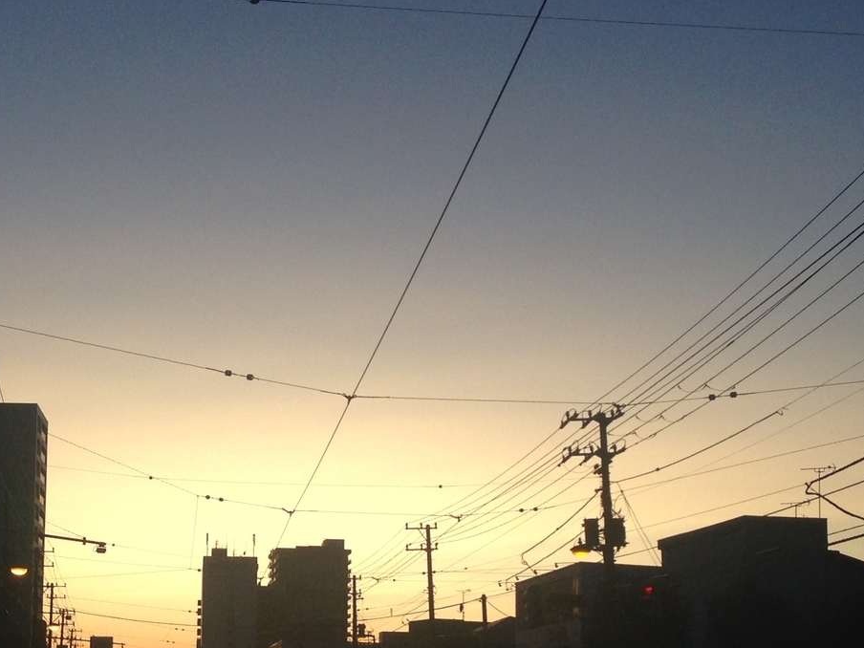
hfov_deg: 26.6
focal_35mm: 73
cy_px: 547
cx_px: 305
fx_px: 1822
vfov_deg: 19.9
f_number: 2.4
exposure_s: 1/120
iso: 64
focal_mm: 4.12
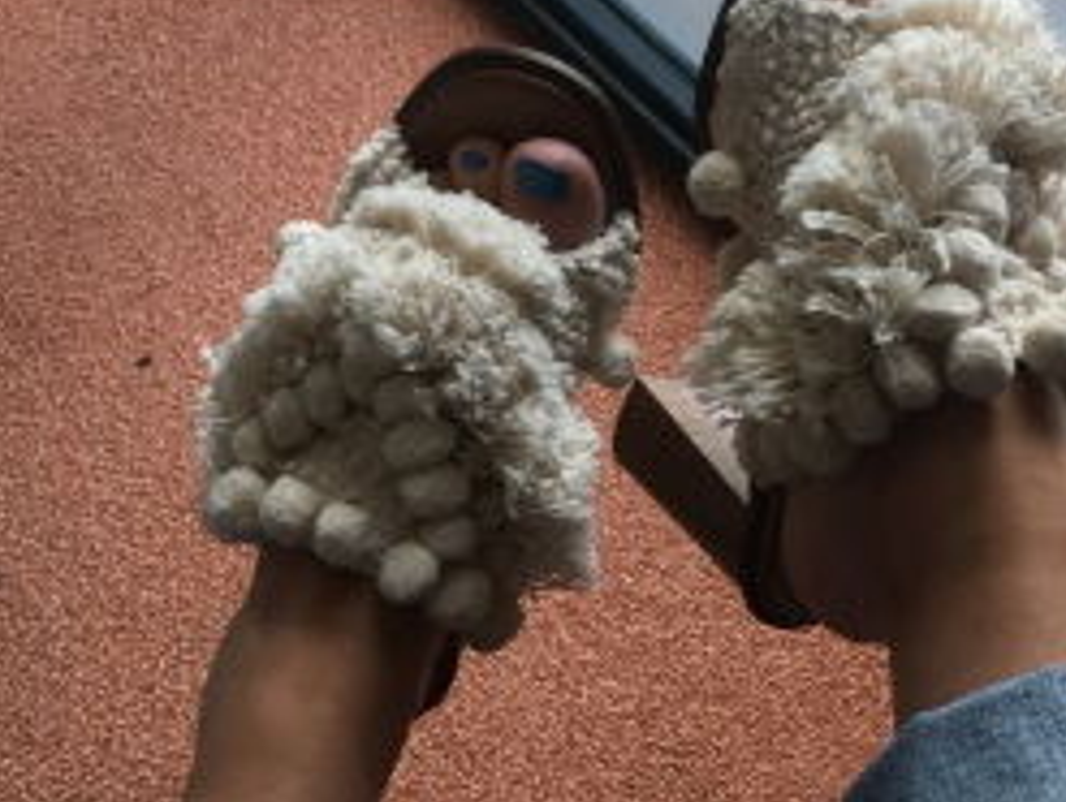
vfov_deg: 32.9
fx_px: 1357
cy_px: 379
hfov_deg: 42.7
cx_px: 637
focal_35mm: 44
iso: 40
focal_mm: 4.15
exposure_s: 1/100
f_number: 2.2
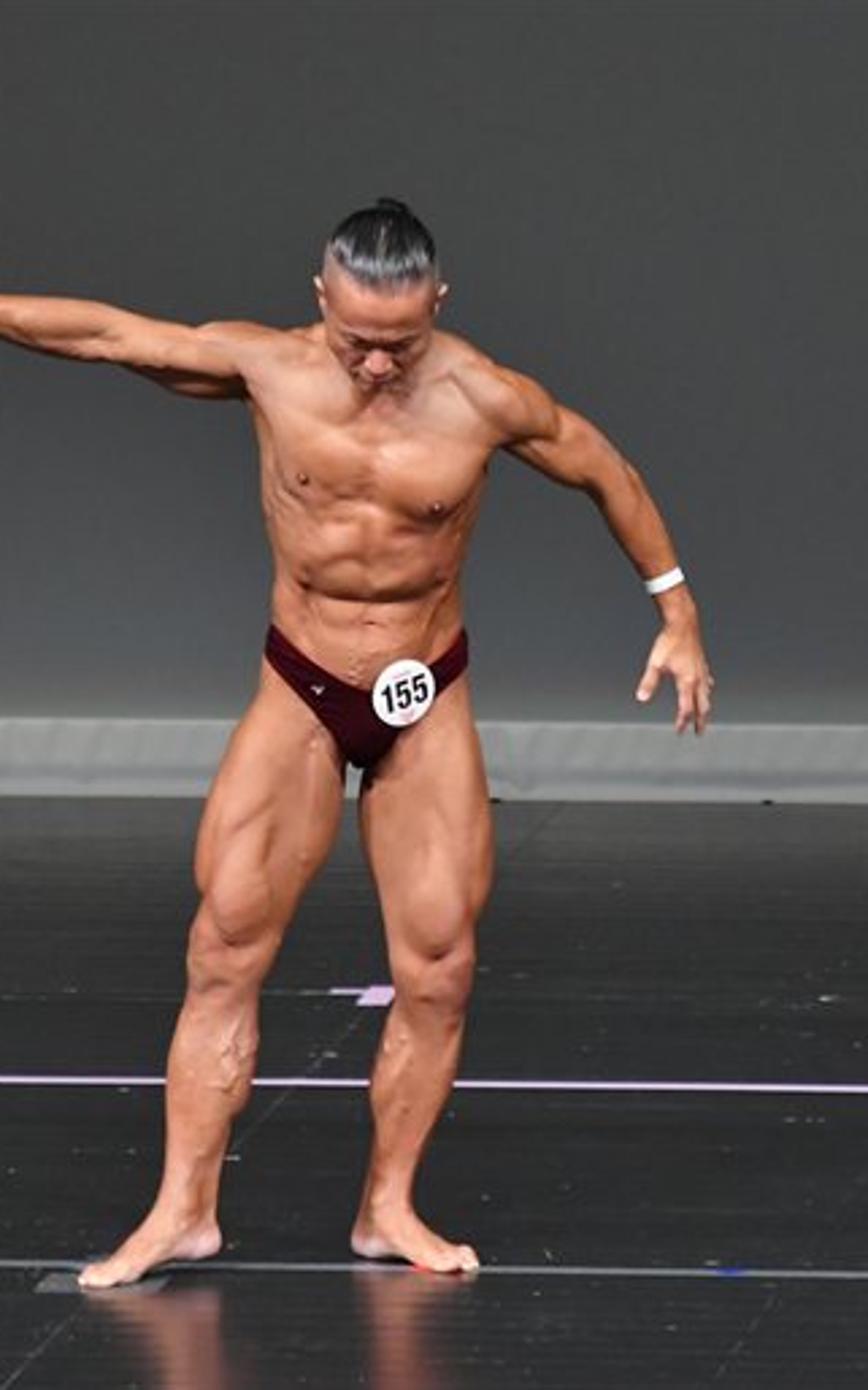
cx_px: 488
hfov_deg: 2.5
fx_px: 20071
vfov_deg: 4.0
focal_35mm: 530
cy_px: 695
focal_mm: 230
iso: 4000
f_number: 5.6
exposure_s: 1/400
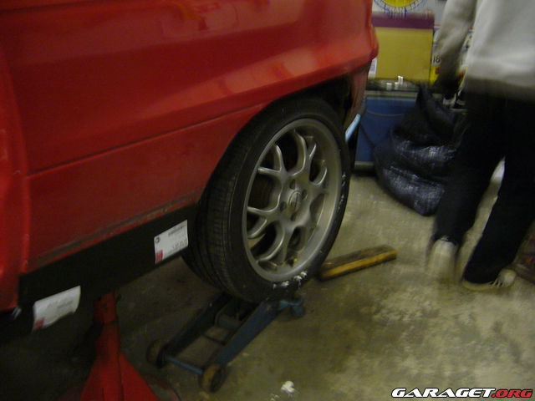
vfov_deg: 40.7
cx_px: 268
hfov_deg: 52.6
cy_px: 200
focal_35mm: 35
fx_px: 541
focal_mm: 5.8
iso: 200
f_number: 2.8
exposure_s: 1/8
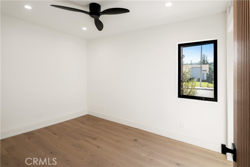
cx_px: 125
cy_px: 84
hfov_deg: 73.7
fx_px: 167
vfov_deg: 53.2
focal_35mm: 24
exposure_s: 1/5
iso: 80
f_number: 10
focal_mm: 24
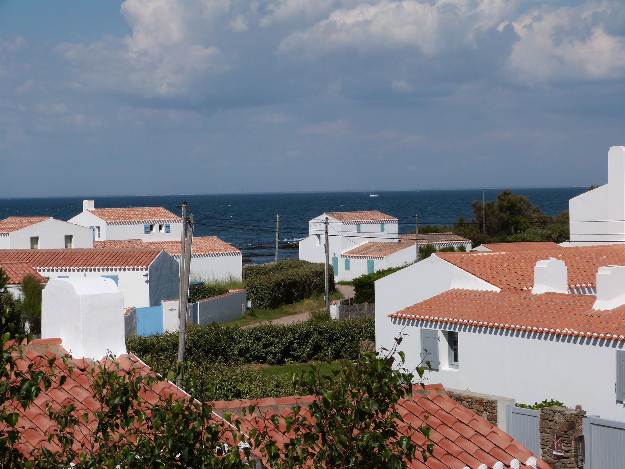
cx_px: 312
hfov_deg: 24.4
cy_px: 234
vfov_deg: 18.4
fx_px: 1444
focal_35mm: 80
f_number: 5.6
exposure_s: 1/1000
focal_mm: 14.5
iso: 100
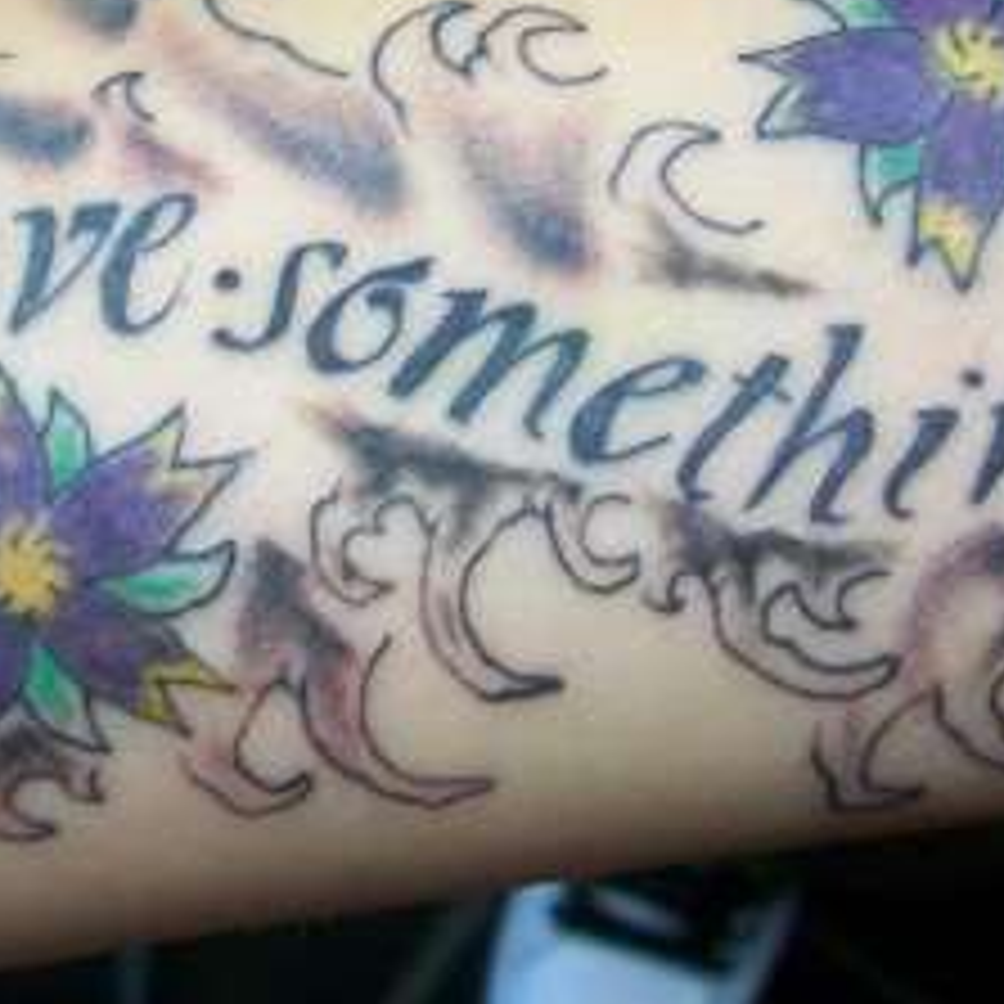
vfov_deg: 22.5
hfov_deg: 22.4
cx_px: 180
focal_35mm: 76
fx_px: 2494
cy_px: 221
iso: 160
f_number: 2.8
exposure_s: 1/10
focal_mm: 5.7
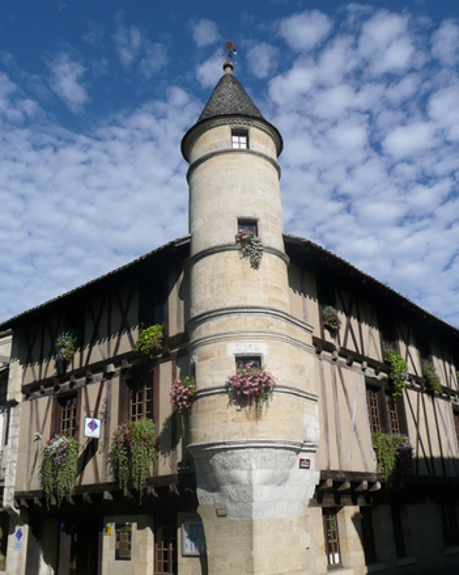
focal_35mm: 32
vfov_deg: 55.6
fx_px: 544
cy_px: 312
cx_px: 226
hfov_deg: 45.8
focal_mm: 4.9
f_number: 8
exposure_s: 1/250
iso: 100
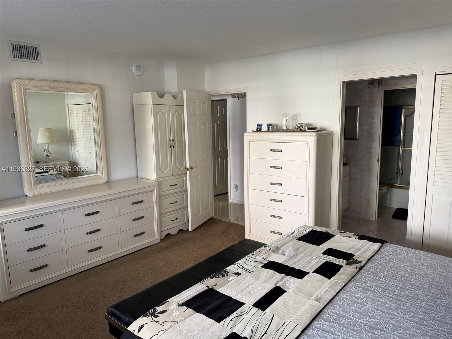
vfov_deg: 56.8
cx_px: 226
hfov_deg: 71.6
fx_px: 313
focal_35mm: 24
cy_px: 170
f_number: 1.78
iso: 125
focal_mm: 6.76
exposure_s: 1/121
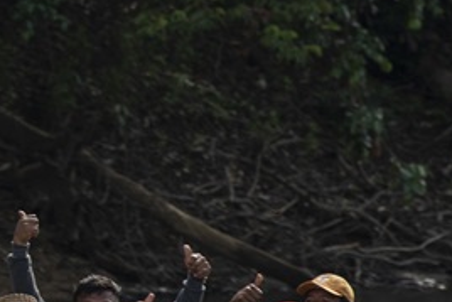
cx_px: -553
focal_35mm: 742
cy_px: 202
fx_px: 9321
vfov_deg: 1.9
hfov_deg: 2.8
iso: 31
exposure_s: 1/250
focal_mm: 135
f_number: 5.6
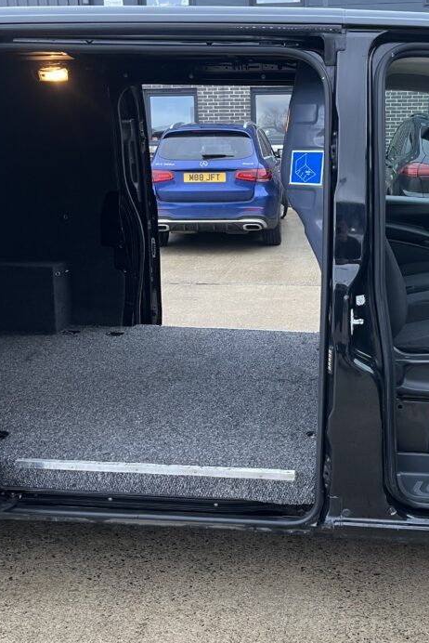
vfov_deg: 48.4
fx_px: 714
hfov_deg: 33.1
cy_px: 330
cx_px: 288
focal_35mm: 40
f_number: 1.6
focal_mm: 5.1
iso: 200
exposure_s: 1/50
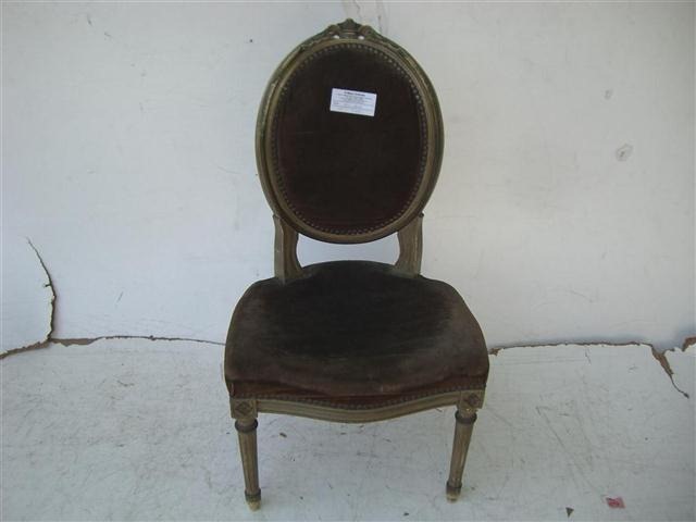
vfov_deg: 37.7
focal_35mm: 38
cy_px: 261
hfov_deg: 49.0
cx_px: 348
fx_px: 764
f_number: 2.7
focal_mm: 6.2
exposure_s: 1/200
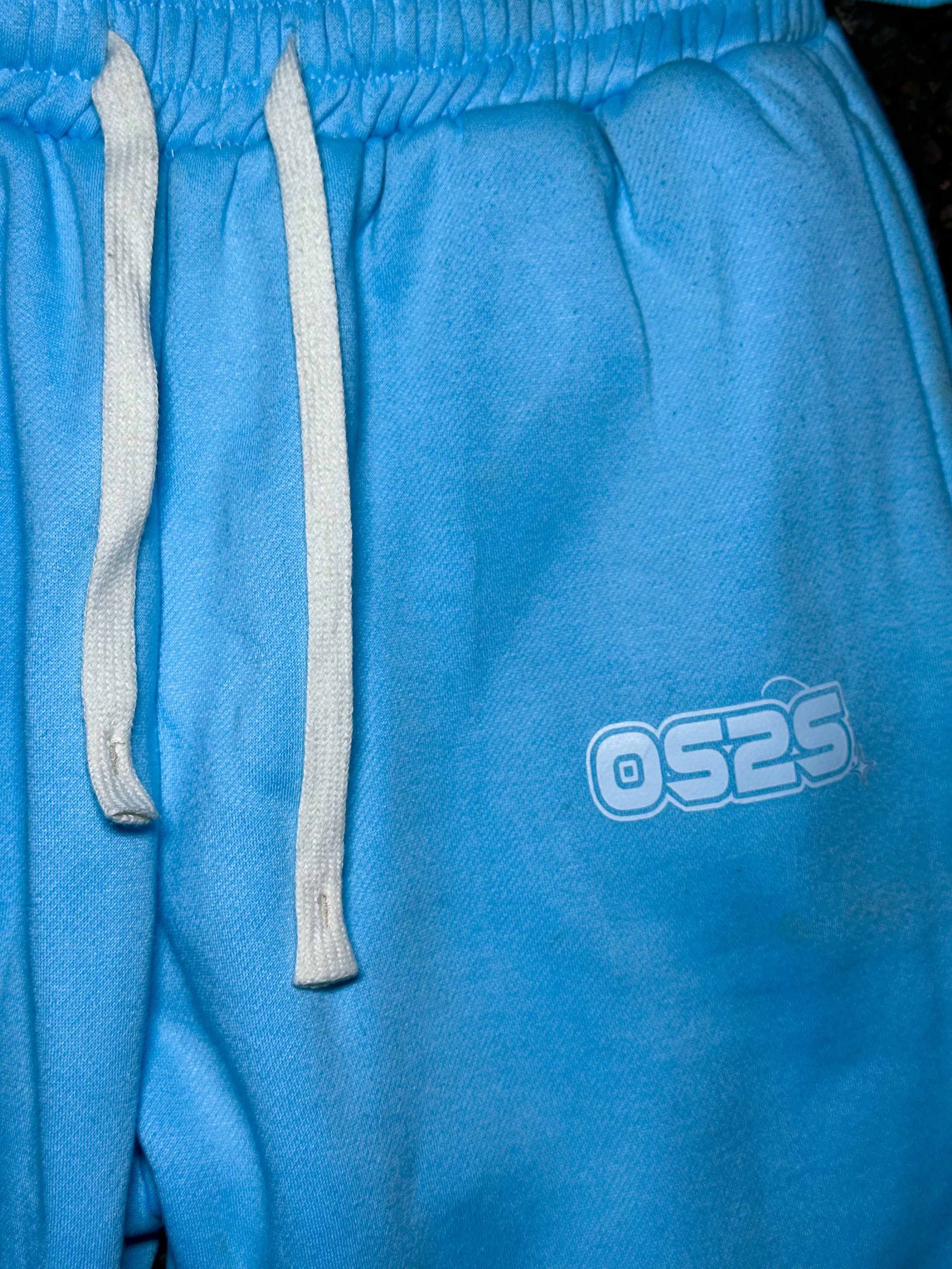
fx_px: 1760
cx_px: 476
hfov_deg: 30.3
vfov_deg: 39.7
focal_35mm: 48
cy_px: 634
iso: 50
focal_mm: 6.86
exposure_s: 1/136
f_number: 1.78
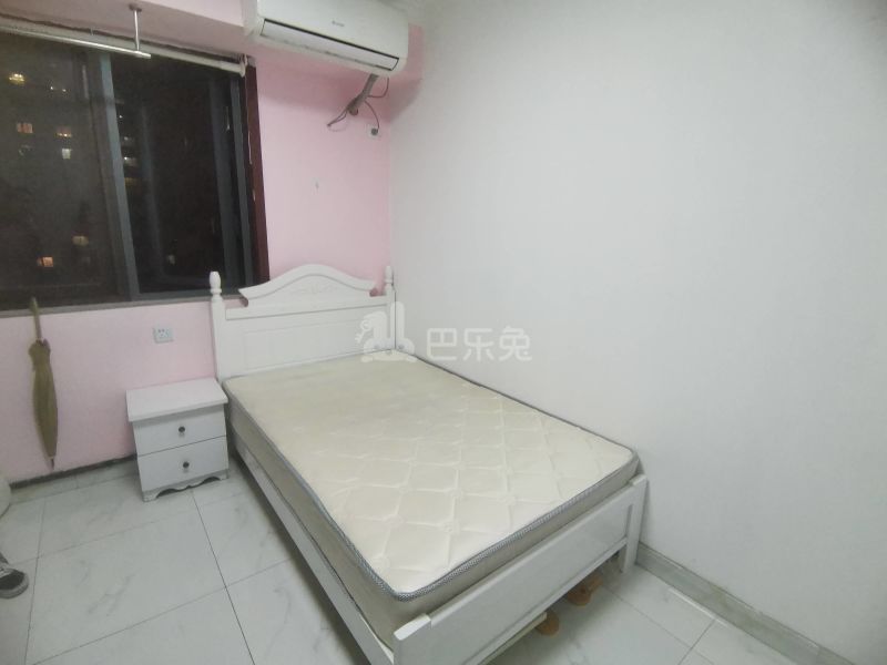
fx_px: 436
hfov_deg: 91.0
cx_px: 444
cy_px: 332
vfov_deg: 74.7
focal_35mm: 17
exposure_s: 1/33.3
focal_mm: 2.26
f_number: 2.2
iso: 250
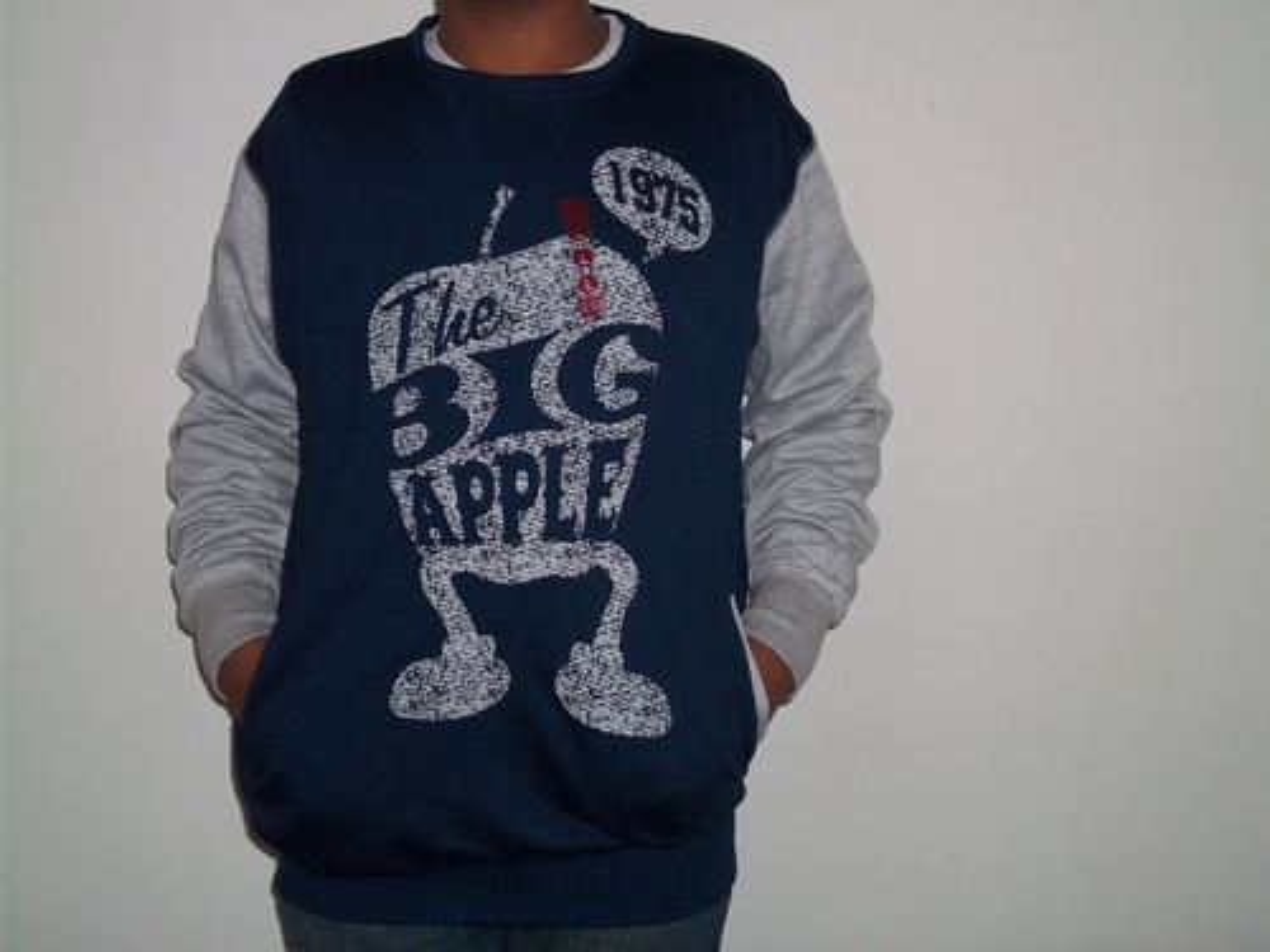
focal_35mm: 50
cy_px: 476
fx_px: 1834
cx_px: 635
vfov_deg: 29.1
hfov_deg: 38.2
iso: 160
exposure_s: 1/40
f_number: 3.6
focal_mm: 8.8
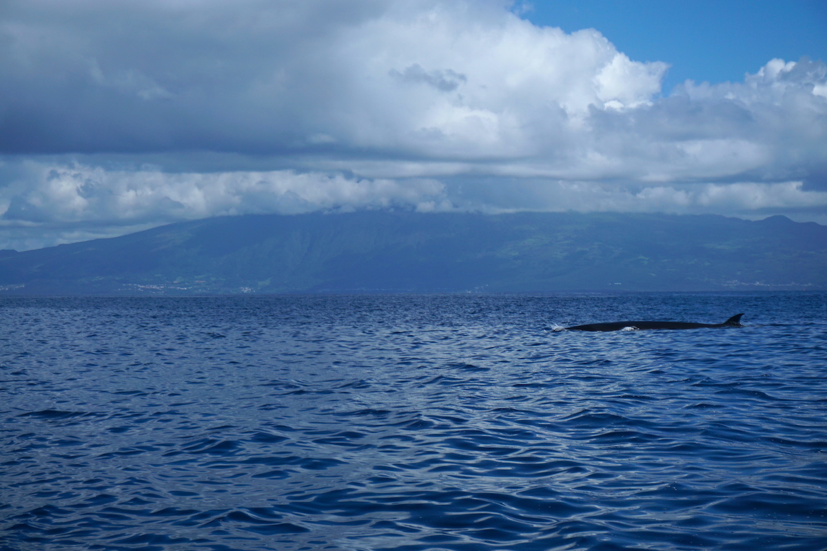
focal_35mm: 74
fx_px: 1688
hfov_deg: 27.5
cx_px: 414
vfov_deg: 18.5
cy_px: 276
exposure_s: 1/2000
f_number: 6.3
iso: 160
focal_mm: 49
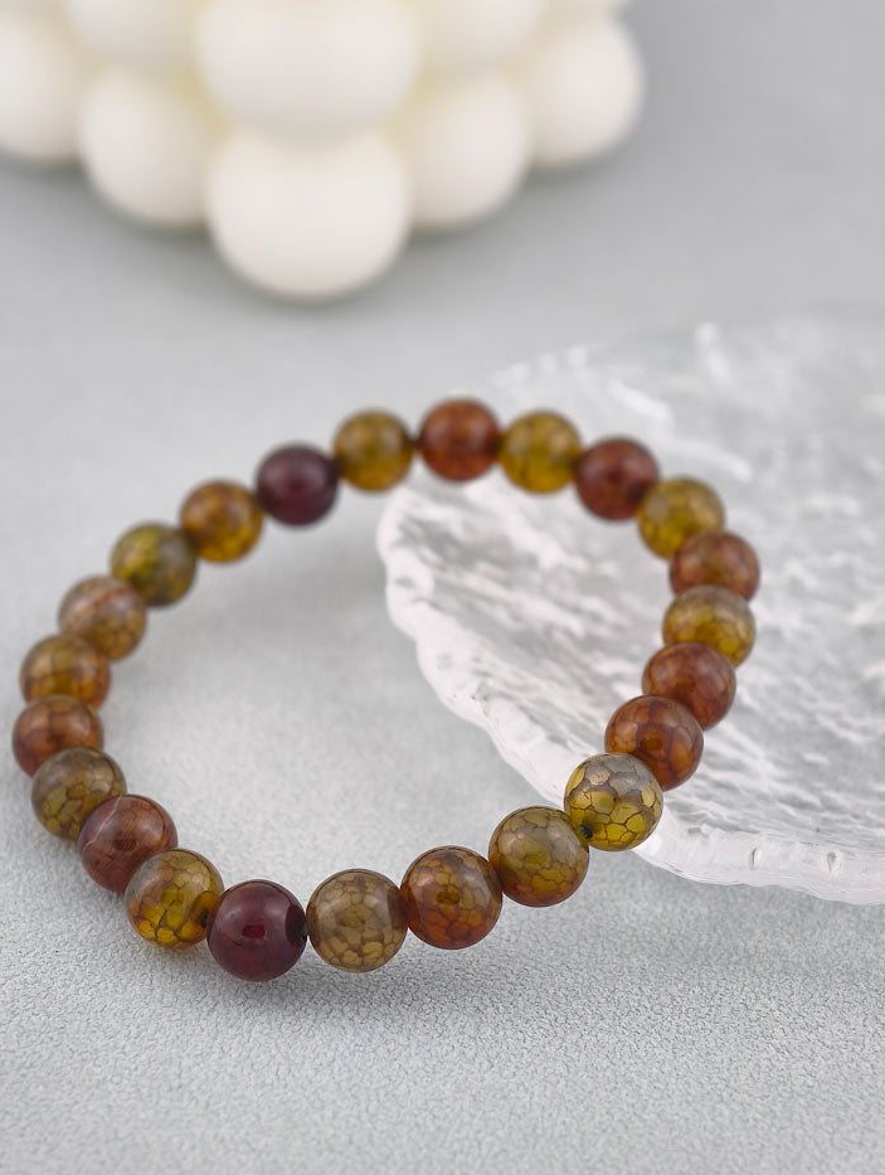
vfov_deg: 18.7
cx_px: 398
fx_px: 3569
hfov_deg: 14.1
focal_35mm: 105
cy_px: 559
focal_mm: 22.48
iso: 125
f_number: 2.67
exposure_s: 1/160
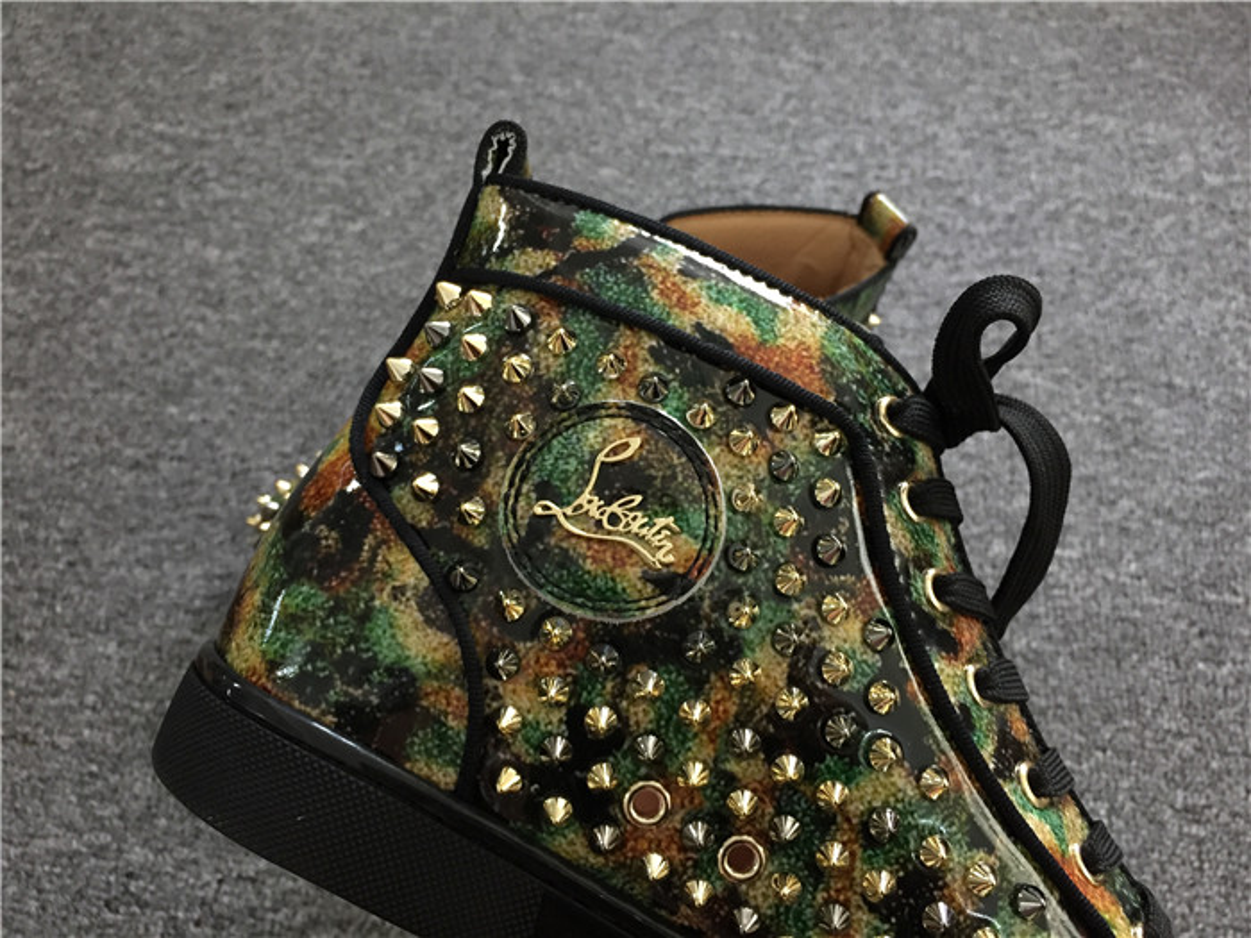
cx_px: 626
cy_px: 469
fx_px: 1048
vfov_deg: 48.2
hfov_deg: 61.7
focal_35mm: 29
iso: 160
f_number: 2.2
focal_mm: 4.15
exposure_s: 1/33
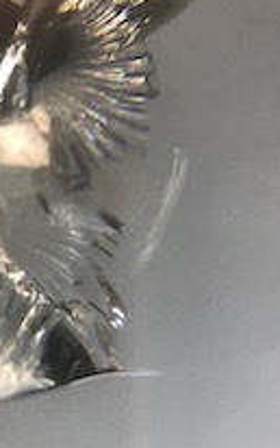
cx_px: -93
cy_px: 302
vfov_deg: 29.5
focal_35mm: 69
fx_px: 841
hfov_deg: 17.6
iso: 40
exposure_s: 1/15
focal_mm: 3.99
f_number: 1.8
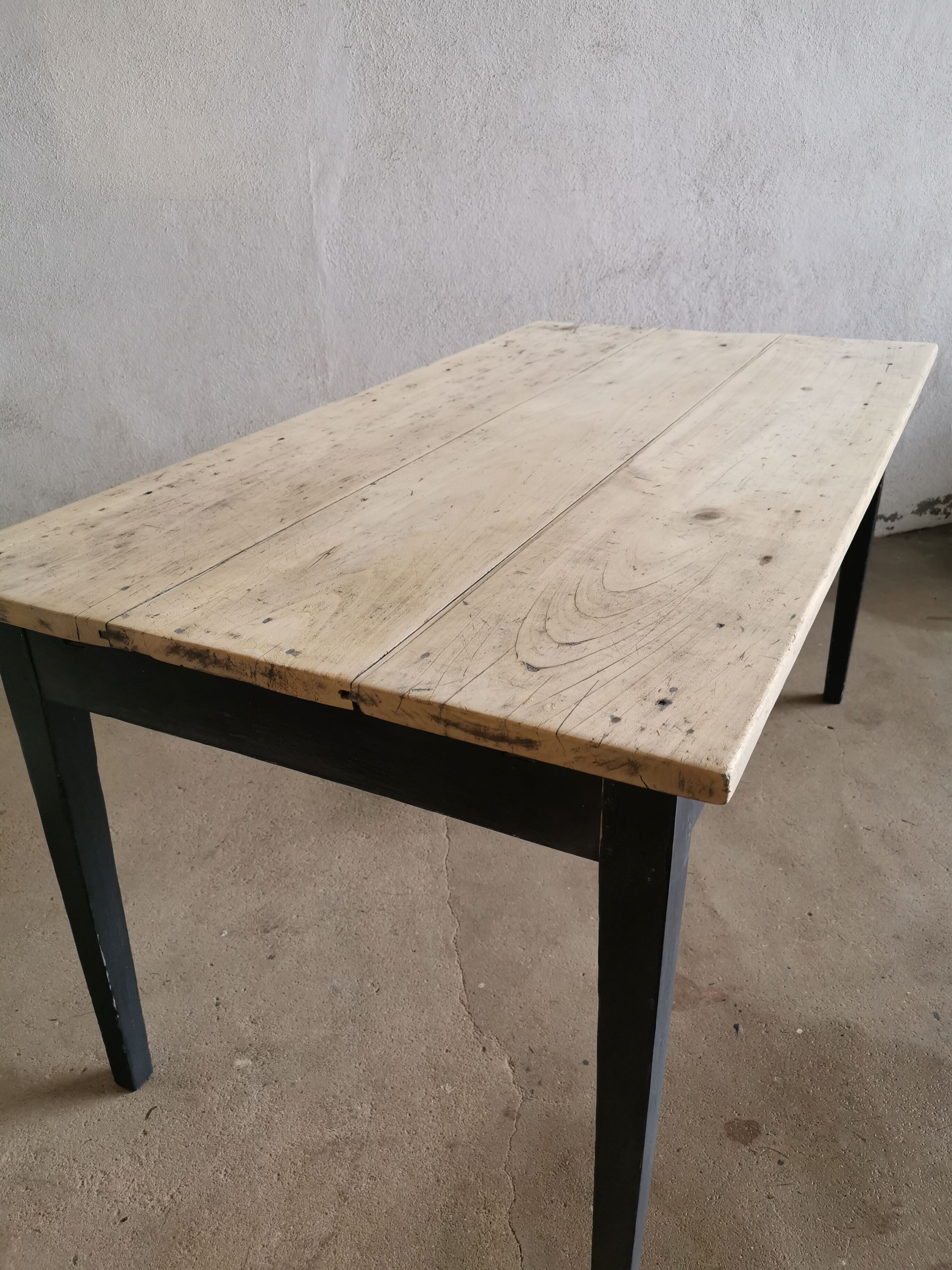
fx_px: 990
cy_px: 635
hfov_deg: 51.4
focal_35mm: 27
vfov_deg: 65.3
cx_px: 476
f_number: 1.8
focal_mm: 5.58
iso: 200
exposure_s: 1/50
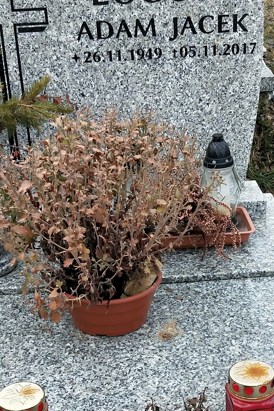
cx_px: 167
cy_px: 310
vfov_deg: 33.8
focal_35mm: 58
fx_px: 662
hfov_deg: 23.3
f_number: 1.7
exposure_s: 1/184
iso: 33
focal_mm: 3.99
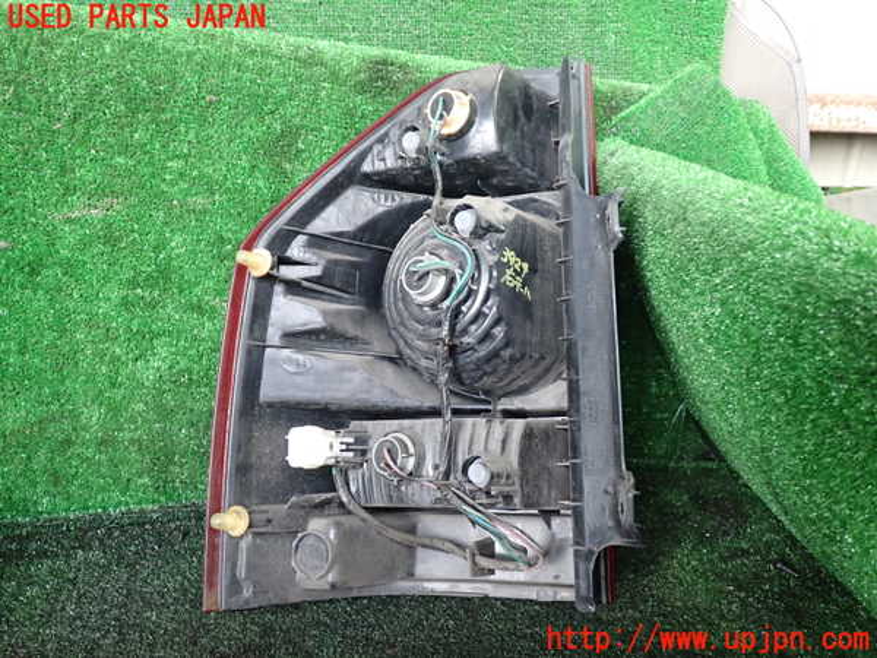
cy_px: 329
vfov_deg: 46.8
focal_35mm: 30
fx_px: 760
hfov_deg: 60.0
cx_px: 438
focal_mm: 5.4
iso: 500
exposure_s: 1/30
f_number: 2.3
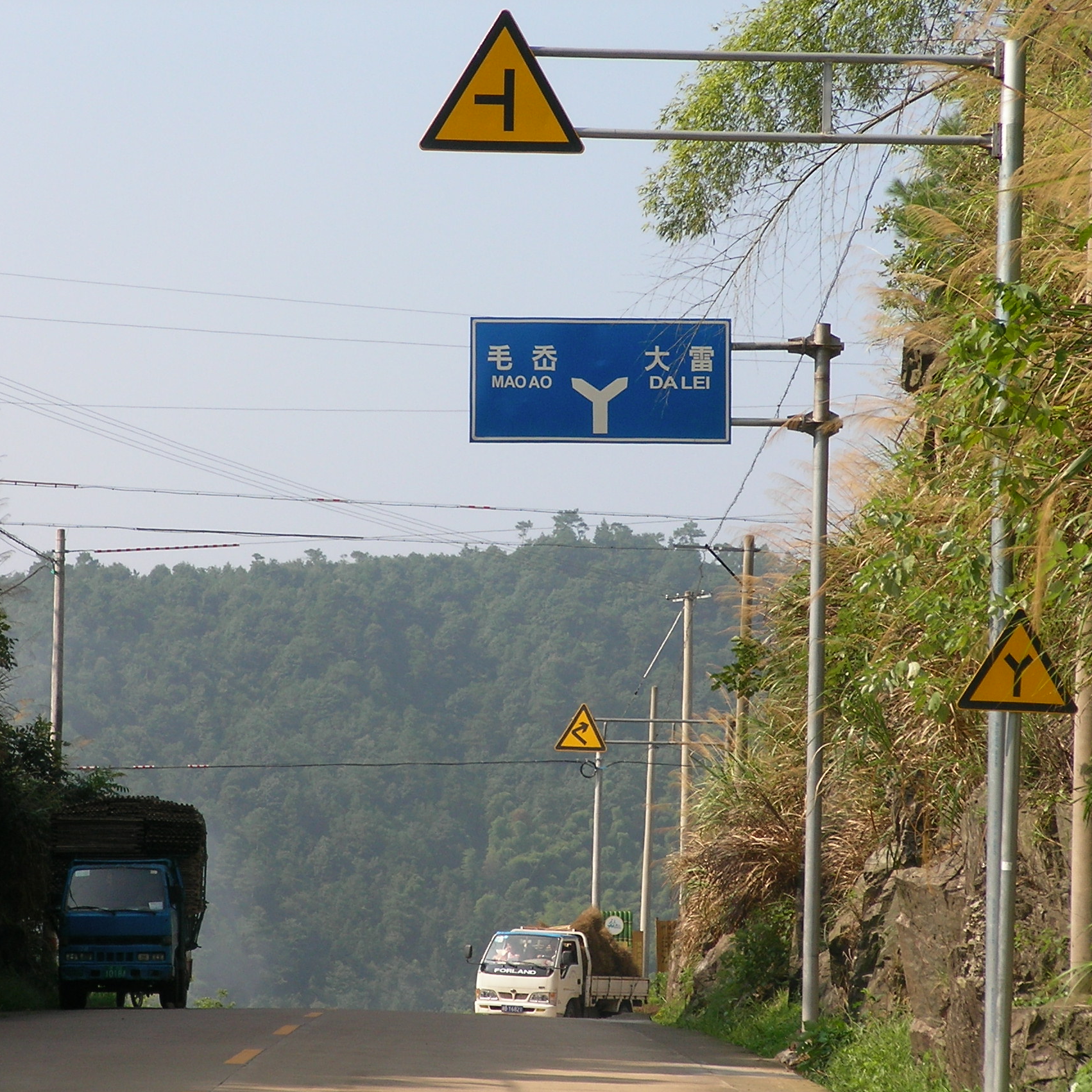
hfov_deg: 12.0
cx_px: 527
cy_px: 543
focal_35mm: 146
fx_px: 5211
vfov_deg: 12.0
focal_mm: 18.8
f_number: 4.6
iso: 50
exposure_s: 1/400
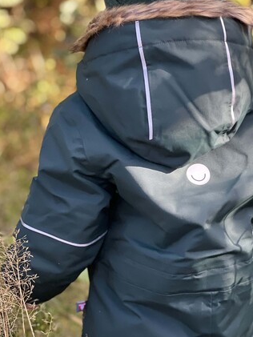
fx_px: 1159
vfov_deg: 16.5
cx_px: 167
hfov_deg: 12.4
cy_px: 140
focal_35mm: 119
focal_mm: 9
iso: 100
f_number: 2.8
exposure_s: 1/121
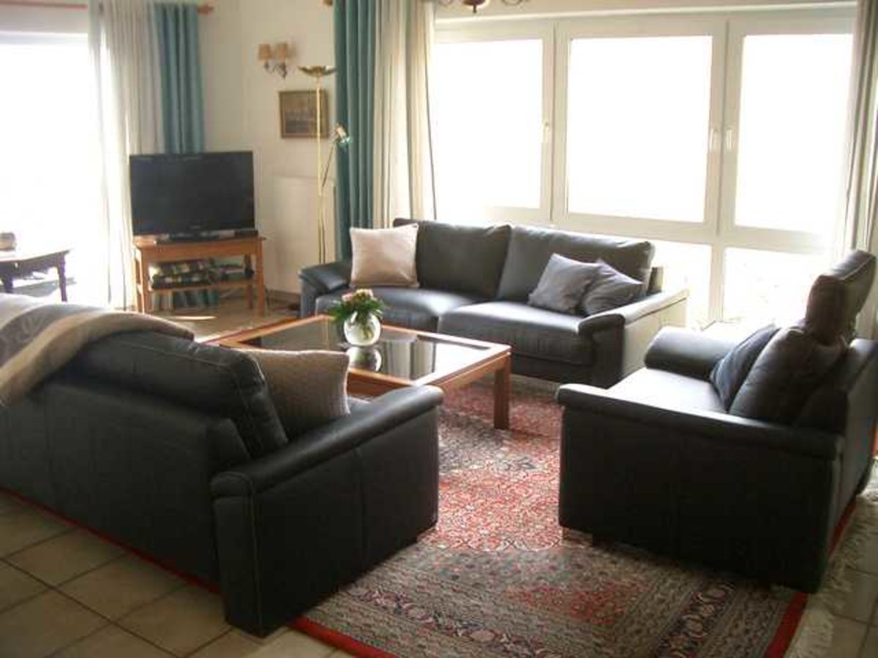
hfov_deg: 52.6
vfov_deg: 40.7
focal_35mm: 35
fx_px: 888
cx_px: 439
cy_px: 329
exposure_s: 1/60
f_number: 2.6
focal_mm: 5.8
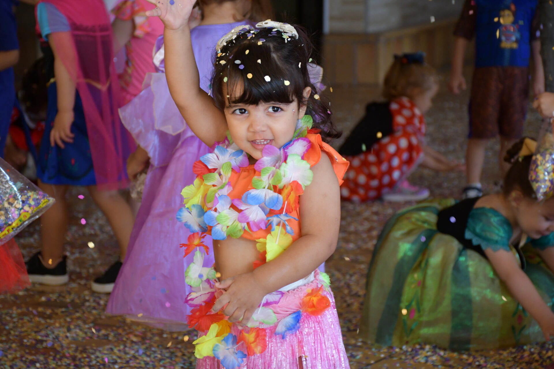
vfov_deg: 12.2
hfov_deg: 18.3
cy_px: 184
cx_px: 277
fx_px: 1723
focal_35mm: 112
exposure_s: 1/250
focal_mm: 75
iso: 1250
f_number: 5
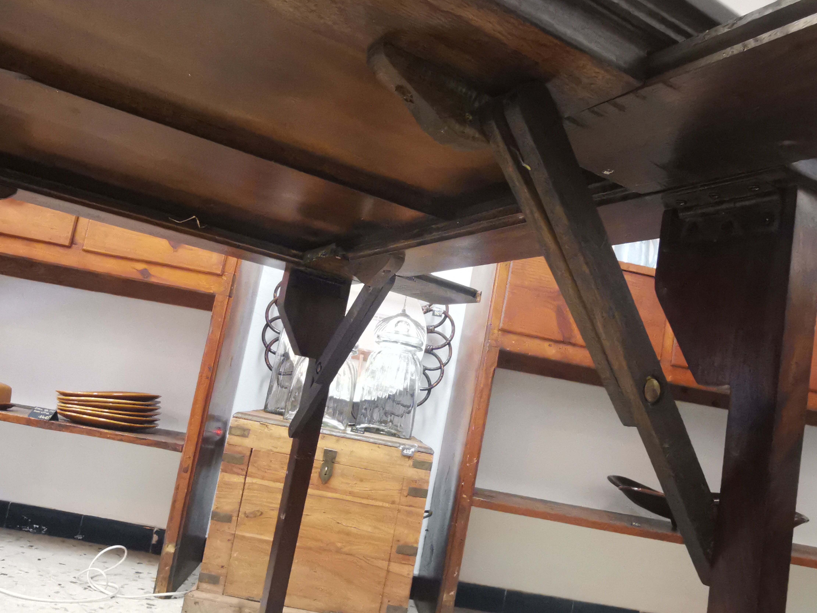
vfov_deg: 49.8
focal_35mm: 28
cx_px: 397
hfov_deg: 63.4
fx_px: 661
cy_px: 307
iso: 500
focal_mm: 2.26
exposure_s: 1/25
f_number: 2.2
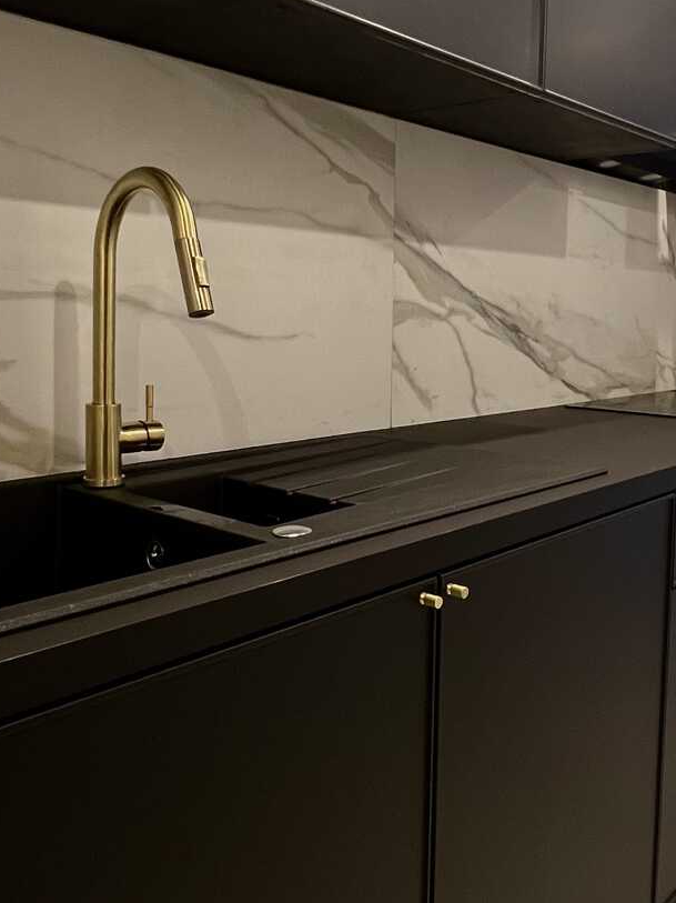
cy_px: 390
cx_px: 407
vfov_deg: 56.6
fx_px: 834
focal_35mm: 32
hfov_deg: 43.9
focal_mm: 1.57
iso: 400
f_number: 1.8
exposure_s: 1/50
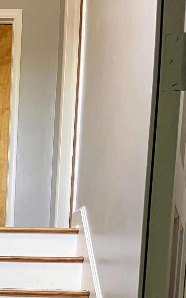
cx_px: -56
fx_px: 535
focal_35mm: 66
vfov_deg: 28.1
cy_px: 333
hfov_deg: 18.4
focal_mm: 5.1
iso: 80
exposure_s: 1/60
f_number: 1.6
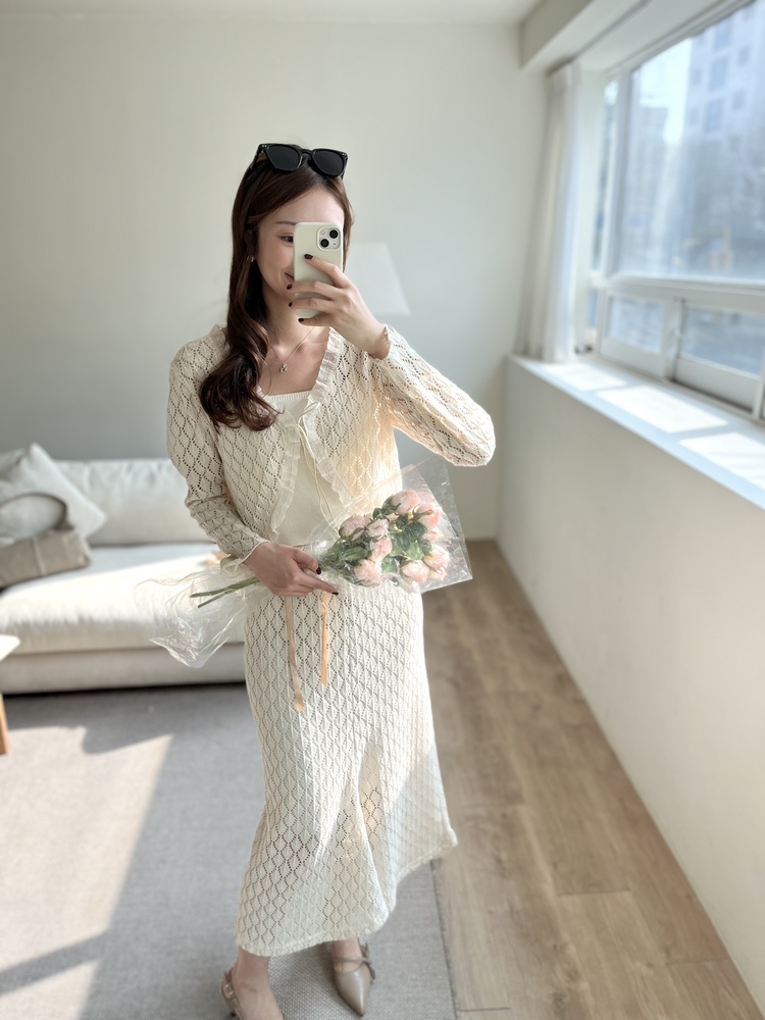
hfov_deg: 53.1
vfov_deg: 67.3
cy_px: 510
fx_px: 766
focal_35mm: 26
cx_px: 382
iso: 50
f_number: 1.6
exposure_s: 1/438
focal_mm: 5.1
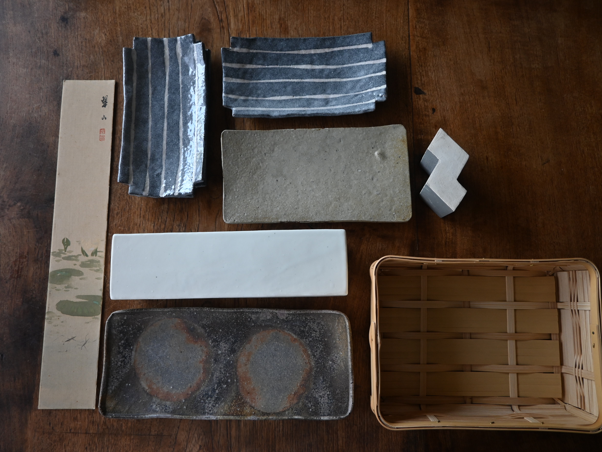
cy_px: 226
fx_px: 452
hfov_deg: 67.3
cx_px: 306
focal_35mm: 26
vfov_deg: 53.1
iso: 400
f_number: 3.5
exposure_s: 1/200
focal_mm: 16
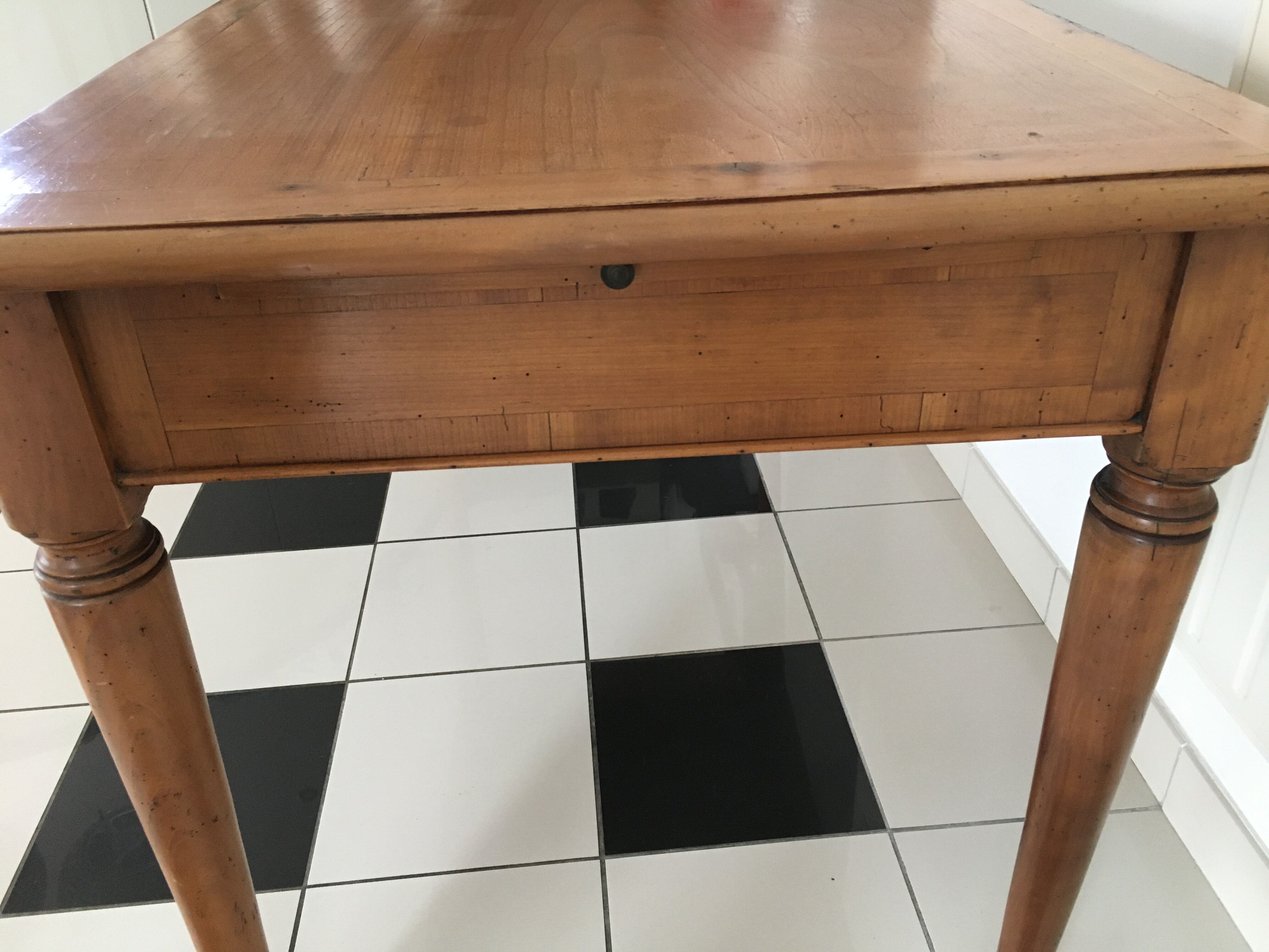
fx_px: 1063
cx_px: 634
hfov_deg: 61.7
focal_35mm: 29
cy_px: 476
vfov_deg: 48.2
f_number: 2.2
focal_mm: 4.15
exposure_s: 1/33
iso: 200
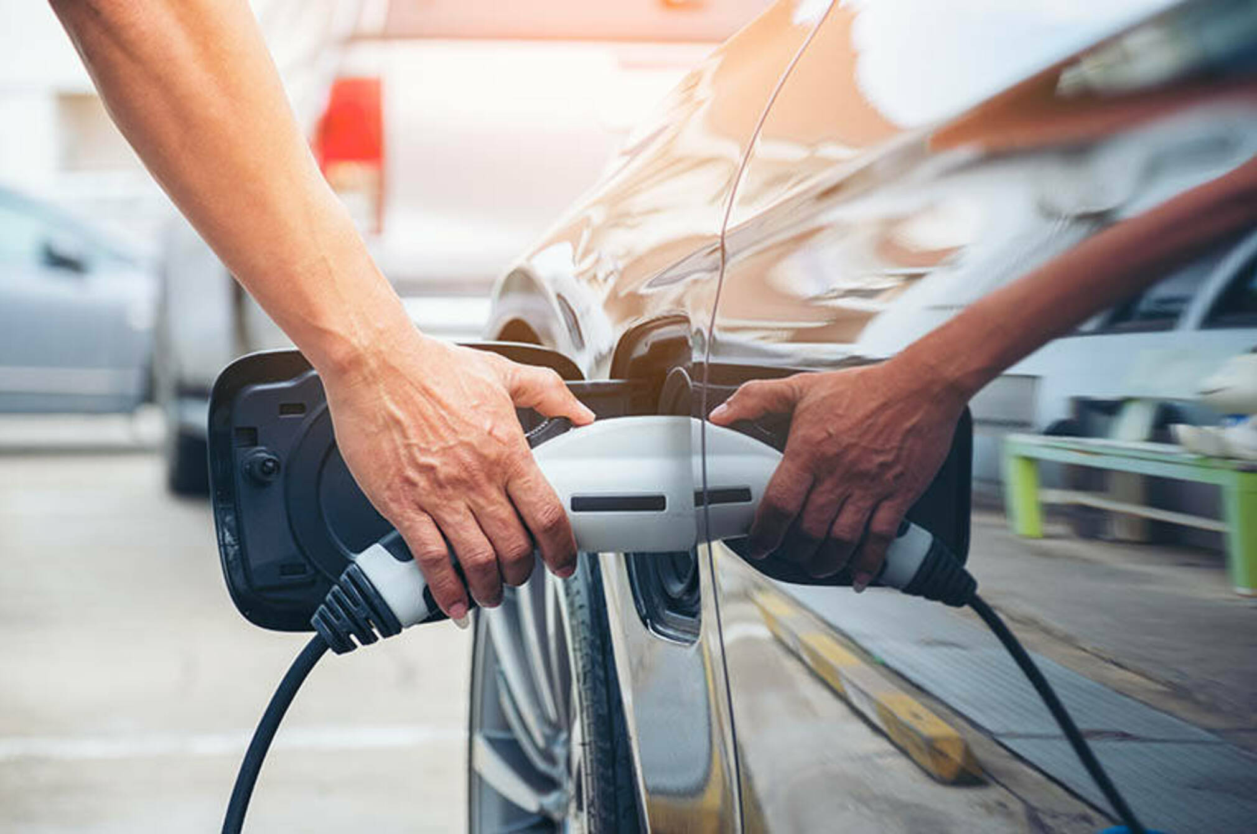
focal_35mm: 83
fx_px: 2893
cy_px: 417
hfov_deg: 24.5
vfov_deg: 16.4
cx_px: 628
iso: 400
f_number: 2.8
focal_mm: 55
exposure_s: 1/400
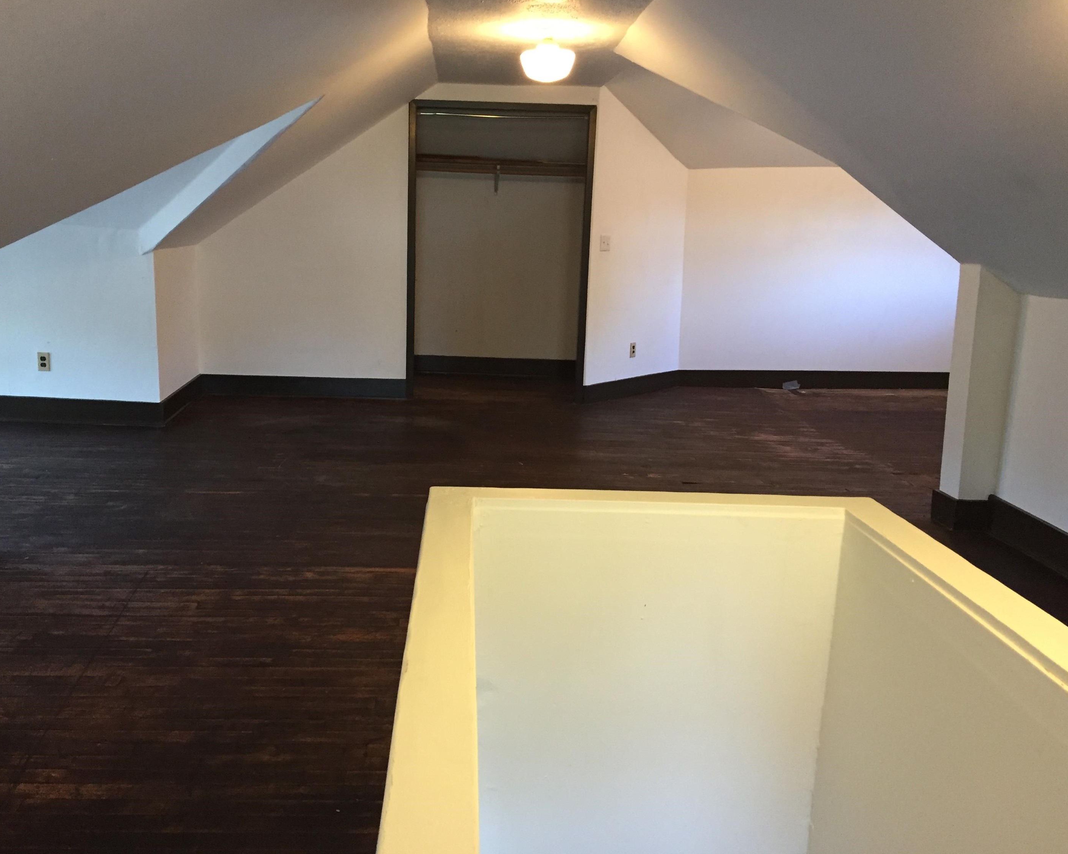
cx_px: 496
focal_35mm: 31
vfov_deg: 47.1
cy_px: 417
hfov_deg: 57.1
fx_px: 980
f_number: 2.2
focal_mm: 4.15
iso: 200
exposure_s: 1/30
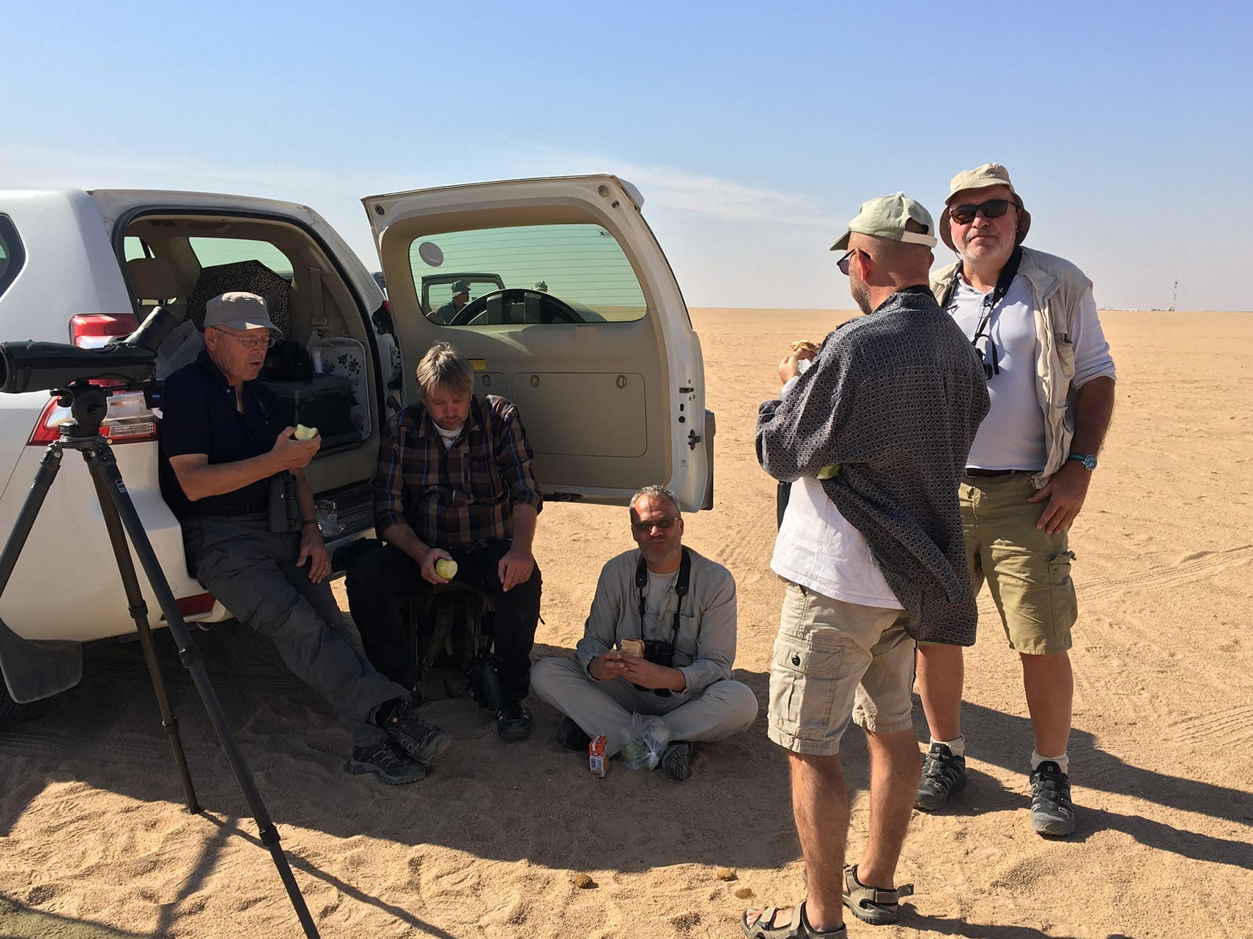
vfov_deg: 44.1
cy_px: 497
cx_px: 632
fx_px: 1158
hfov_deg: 56.8
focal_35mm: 32
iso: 25
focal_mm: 4.15
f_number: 2.2
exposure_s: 1/1326
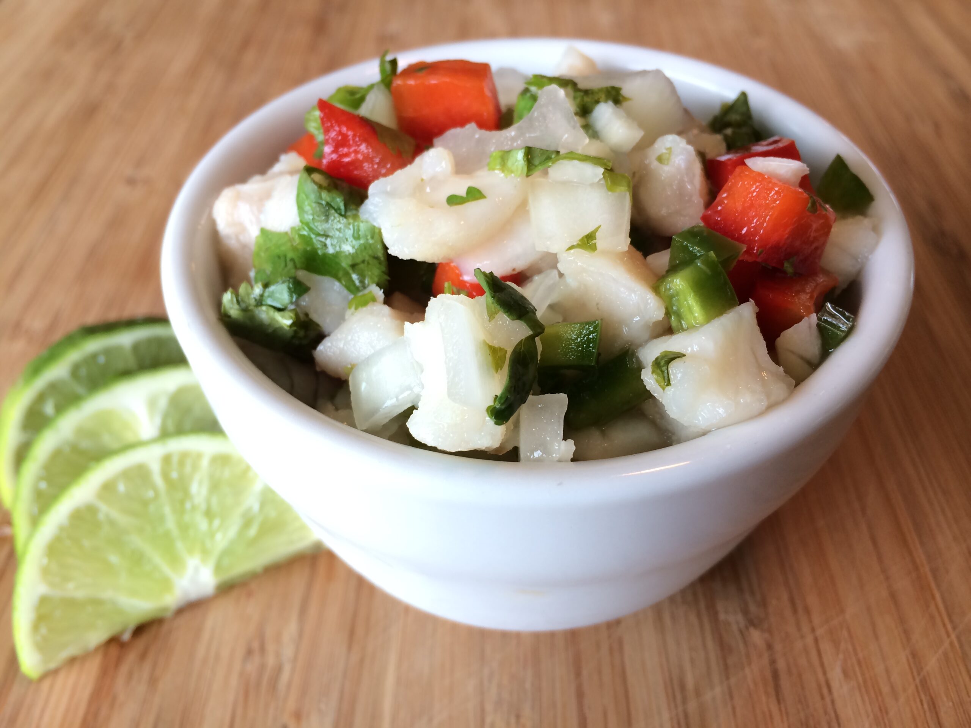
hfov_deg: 60.0
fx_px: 842
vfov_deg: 46.8
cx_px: 486
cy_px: 364
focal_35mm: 30
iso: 64
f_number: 2.2
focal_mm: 4.12
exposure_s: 1/30
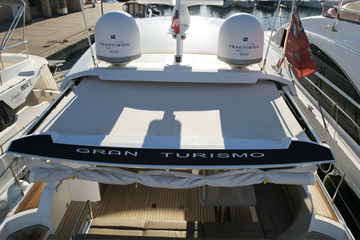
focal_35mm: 22
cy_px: 120
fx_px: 220
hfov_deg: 78.6
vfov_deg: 57.2
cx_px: 180
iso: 130
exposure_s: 1/80
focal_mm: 8.38
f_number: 2.8
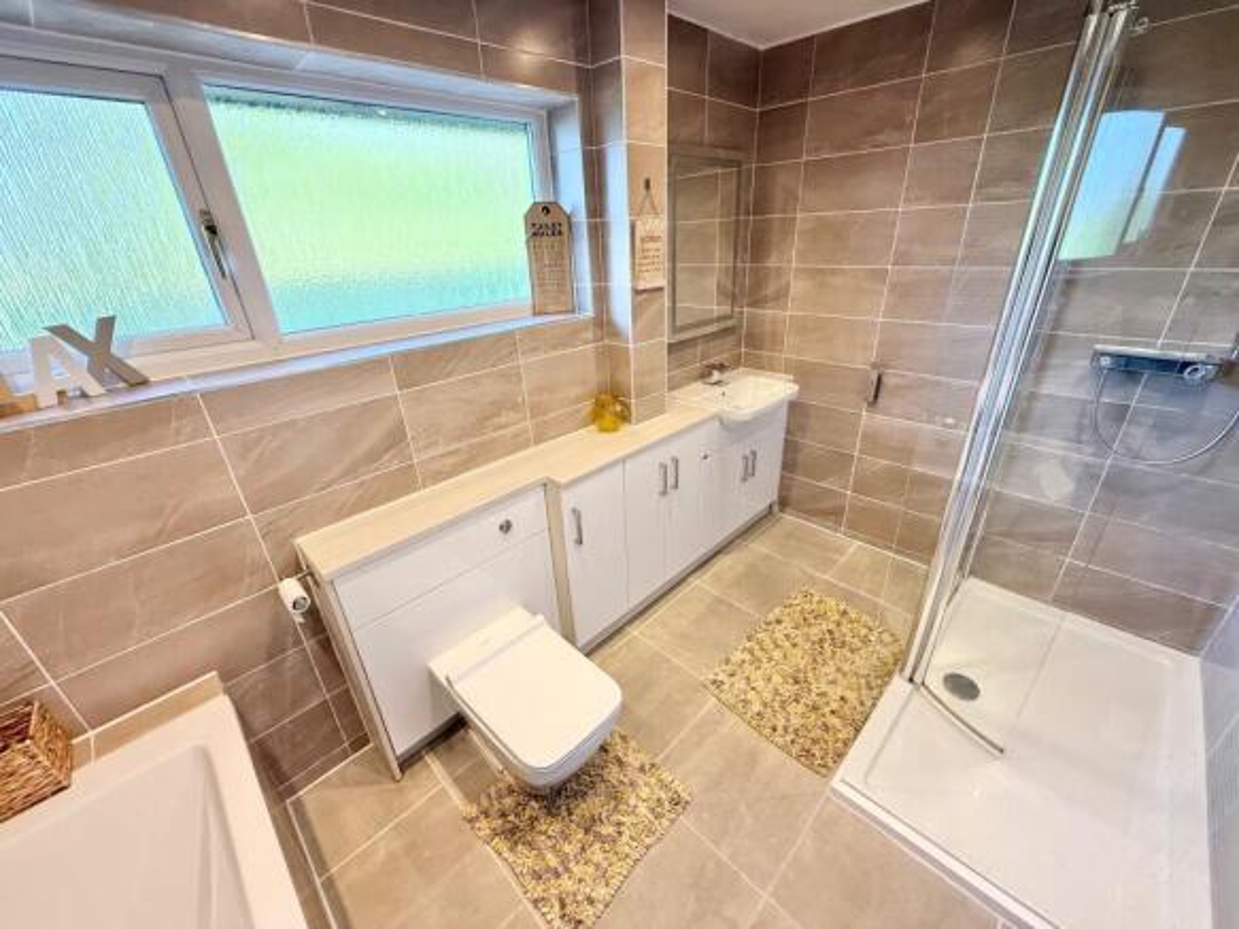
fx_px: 501
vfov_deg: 85.7
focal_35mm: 14
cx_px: 620
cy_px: 464
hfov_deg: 102.1
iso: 250
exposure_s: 1/100
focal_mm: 2.22
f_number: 2.2
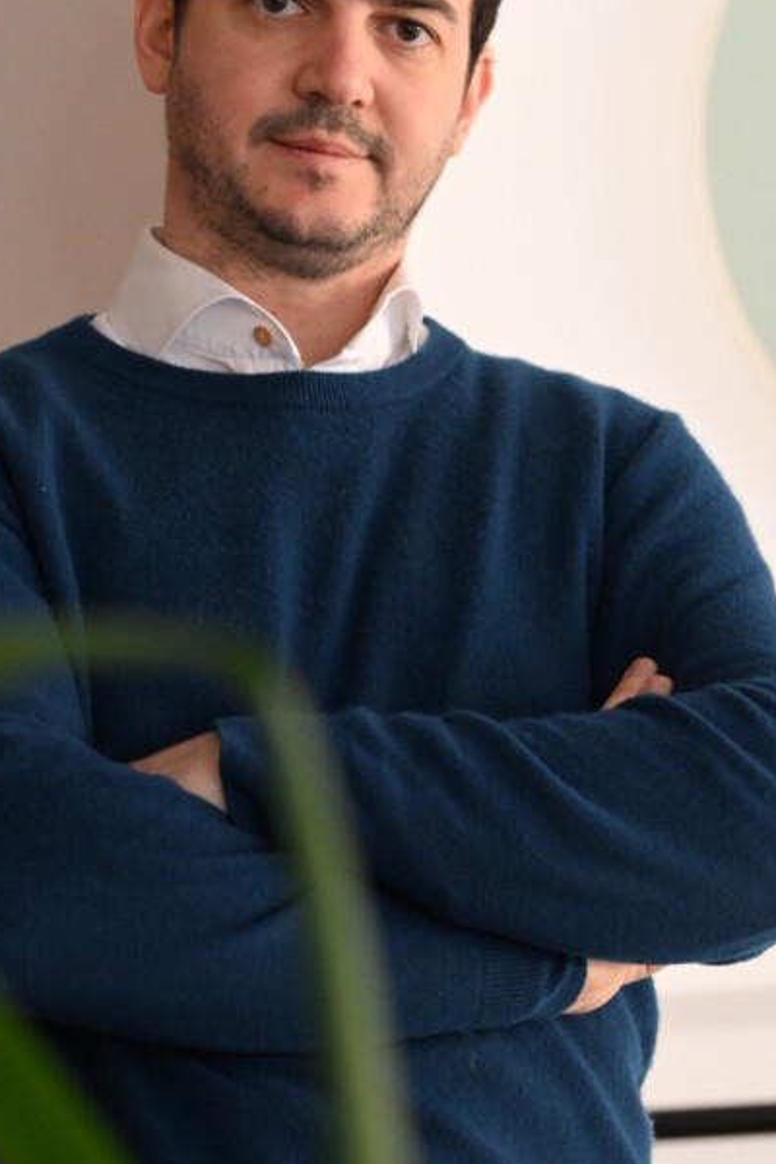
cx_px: 201
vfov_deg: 9.3
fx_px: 7177
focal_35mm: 222
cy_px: 384
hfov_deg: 6.2
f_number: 4.5
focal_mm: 130
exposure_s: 1/200
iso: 3200
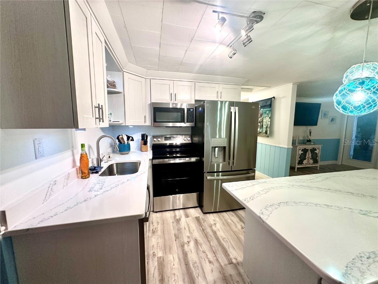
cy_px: 142
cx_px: 189
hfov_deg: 102.1
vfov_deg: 85.7
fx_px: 153
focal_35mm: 14
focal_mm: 2.22
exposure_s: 1/60
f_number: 2.2
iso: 250
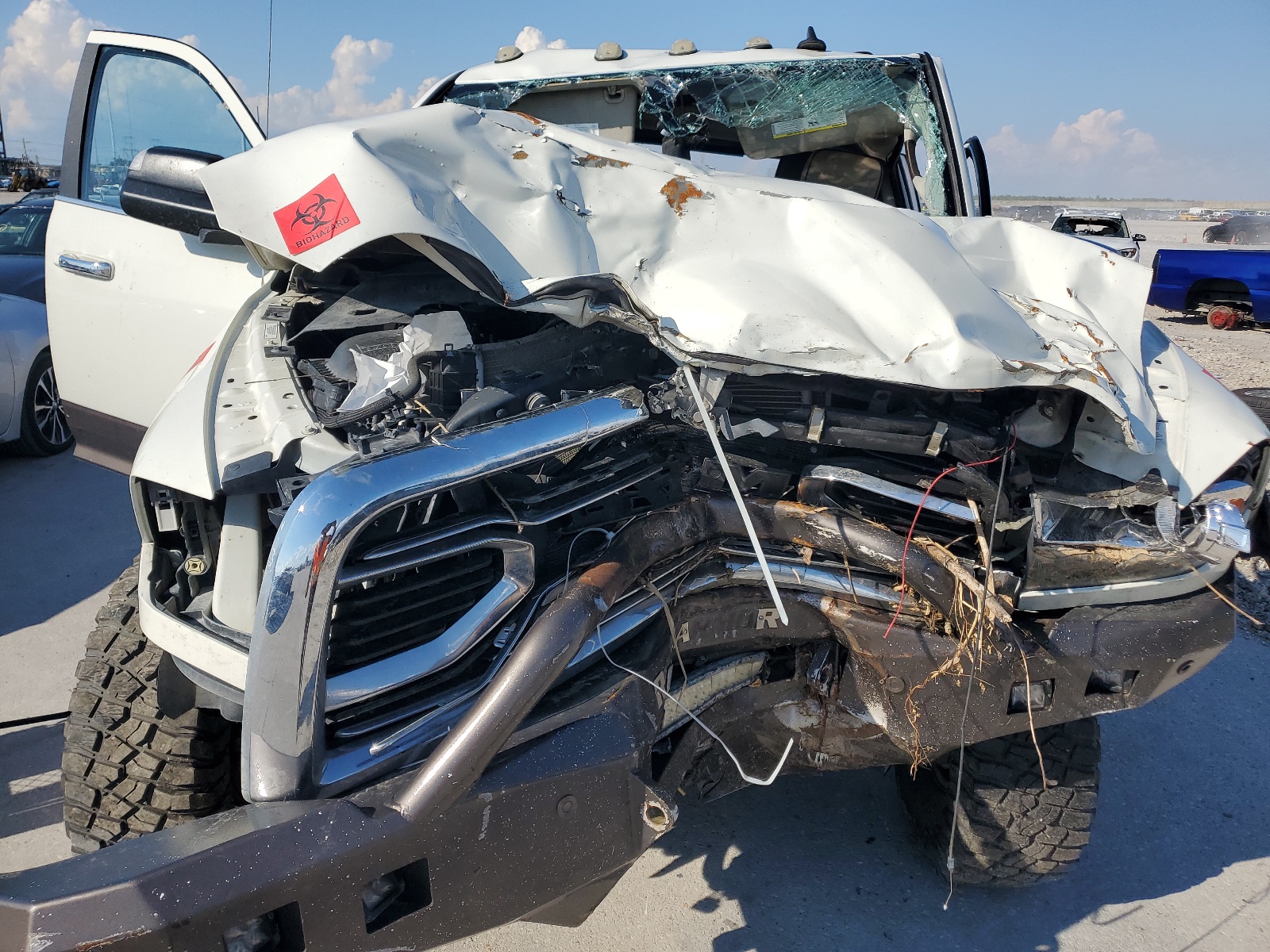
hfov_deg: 67.3
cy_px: 476
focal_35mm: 26
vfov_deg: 53.1
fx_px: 954
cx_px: 635
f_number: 1.5
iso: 50
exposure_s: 1/5000
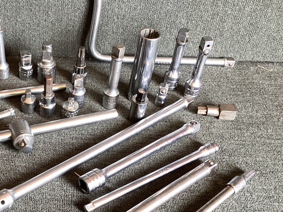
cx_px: 54
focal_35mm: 52
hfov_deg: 35.6
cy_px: 120
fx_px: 425
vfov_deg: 28.0
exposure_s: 1/50
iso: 80
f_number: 2.4
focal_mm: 3.3
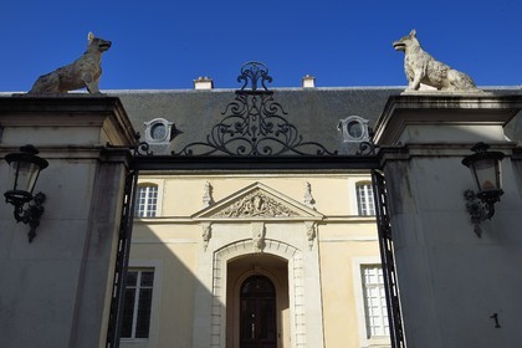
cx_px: 261
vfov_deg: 41.1
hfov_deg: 58.7
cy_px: 174
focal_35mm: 32
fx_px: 464
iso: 200
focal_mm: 32
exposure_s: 1/400
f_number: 13
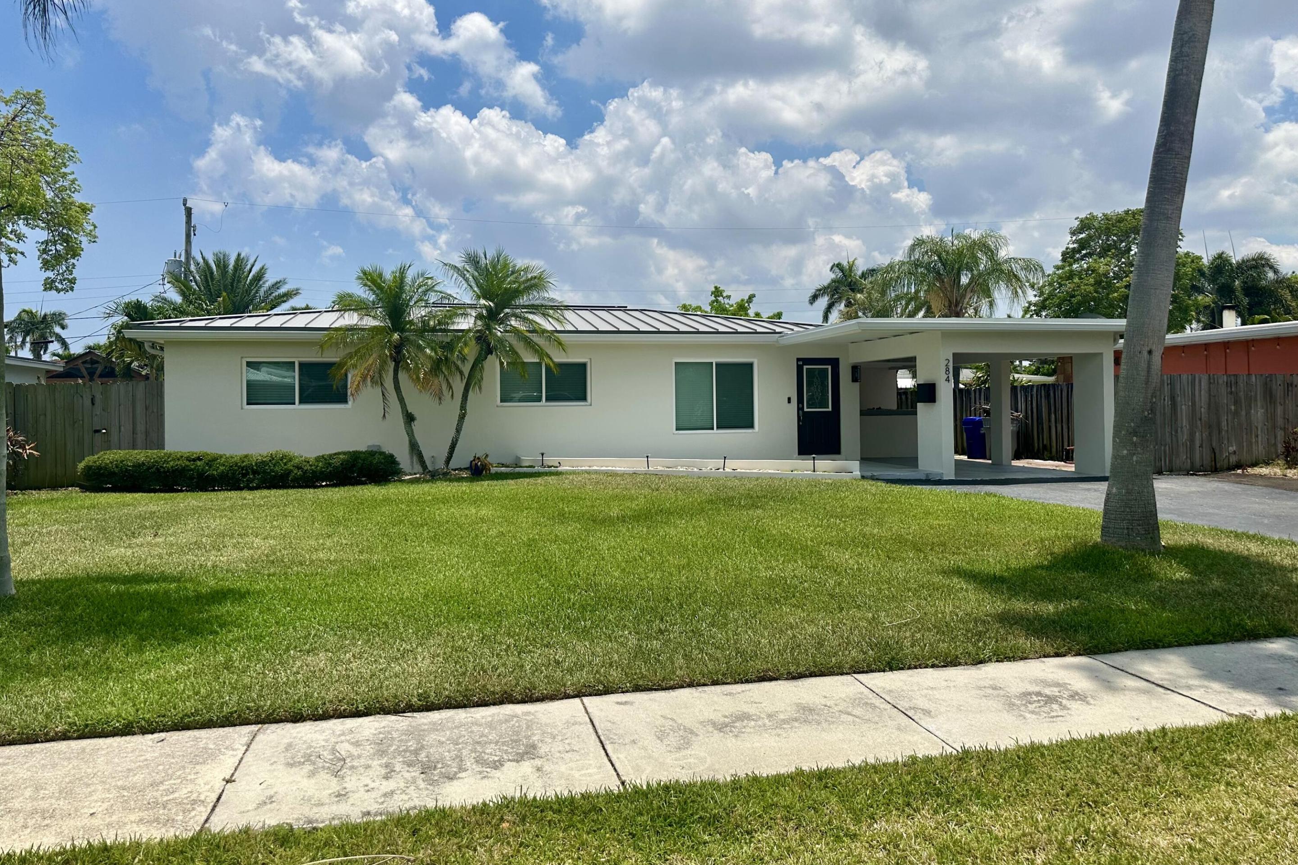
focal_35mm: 25
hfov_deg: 71.5
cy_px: 393
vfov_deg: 51.2
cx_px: 649
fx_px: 901
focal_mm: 6.86
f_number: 1.78
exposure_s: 1/8929
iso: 80
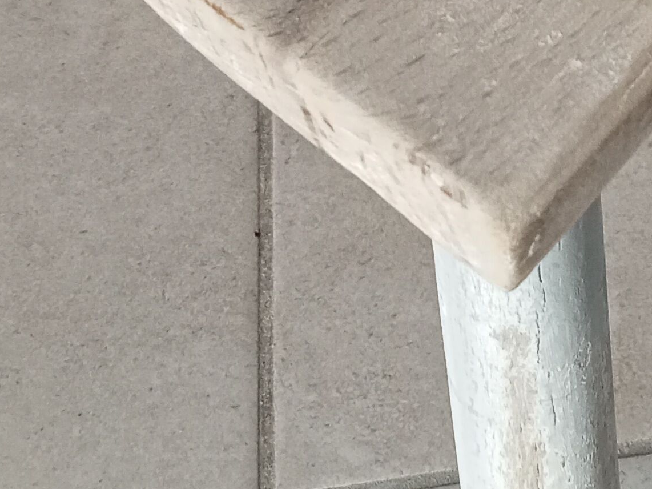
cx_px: 609
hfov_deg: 18.9
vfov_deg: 13.5
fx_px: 1921
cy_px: -276
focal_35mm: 102
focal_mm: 3.46
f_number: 2.2
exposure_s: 1/33.3
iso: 457
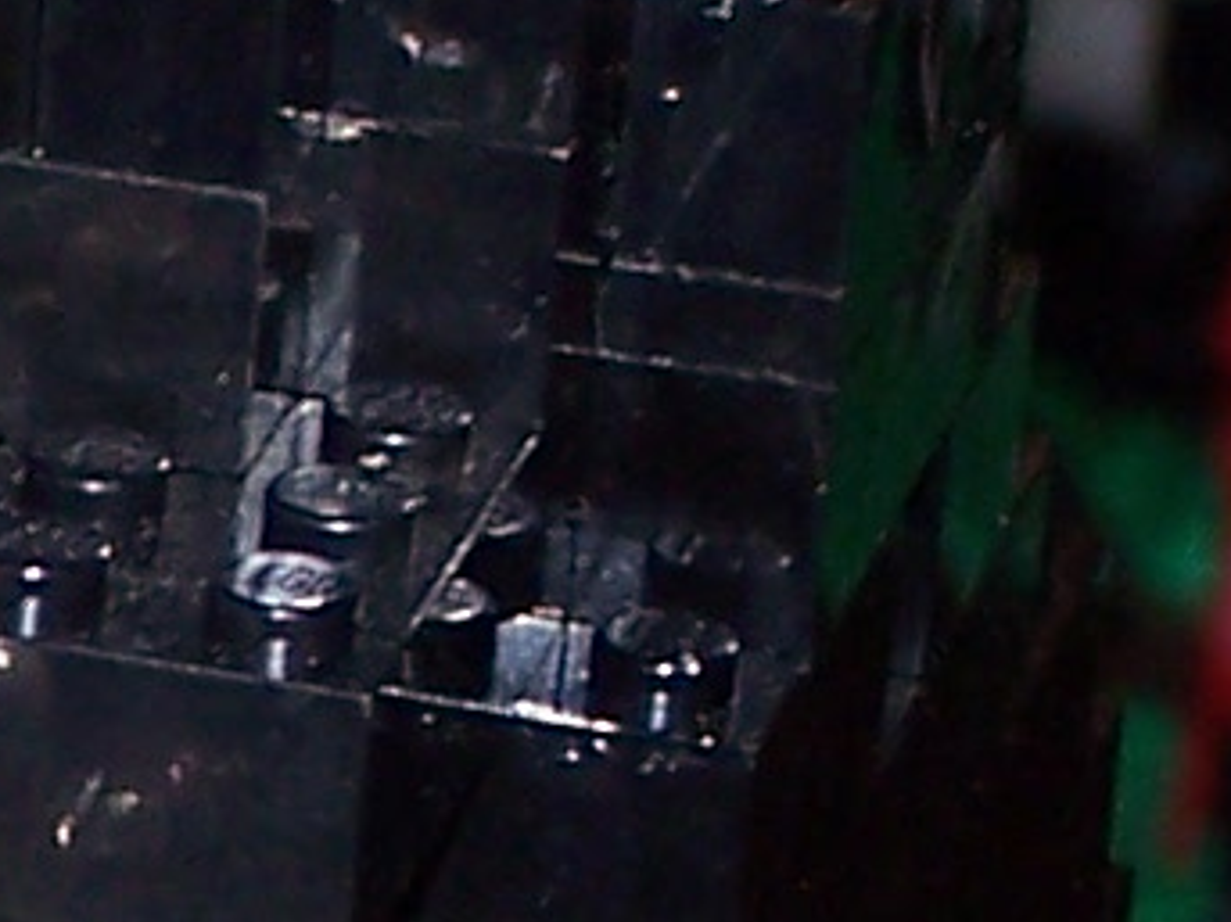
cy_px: 2328
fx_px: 19588
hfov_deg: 3.5
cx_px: -1830
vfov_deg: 2.7
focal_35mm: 551
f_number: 3.2
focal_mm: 13.7
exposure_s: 1/90
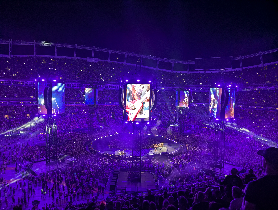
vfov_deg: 56.9
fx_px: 193
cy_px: 105
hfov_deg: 71.5
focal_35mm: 24
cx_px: 139
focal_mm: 6.81
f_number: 1.85
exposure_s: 1/139
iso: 289
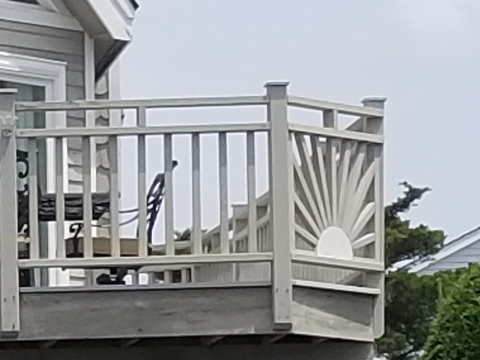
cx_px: -501
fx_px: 2149
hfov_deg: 11.4
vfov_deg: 9.4
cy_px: 511
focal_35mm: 155
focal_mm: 4.25
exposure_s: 1/2849
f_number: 1.7
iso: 50
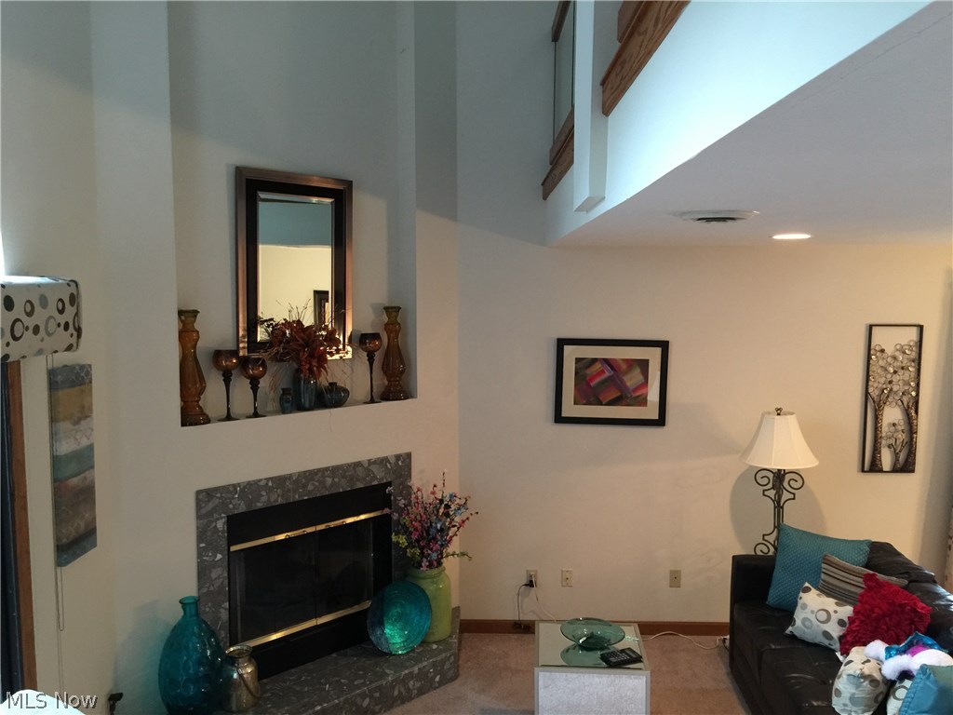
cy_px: 358
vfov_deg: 48.2
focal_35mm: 29
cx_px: 476
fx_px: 798
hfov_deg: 61.7
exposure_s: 1/15
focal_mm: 4.15
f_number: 2.2
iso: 100
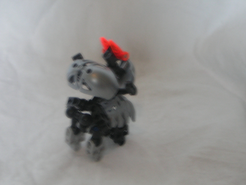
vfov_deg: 14.8
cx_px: 123
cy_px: 92
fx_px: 711
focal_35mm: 100
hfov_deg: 19.6
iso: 62
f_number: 4.5
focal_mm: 13.1
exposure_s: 1/6.1
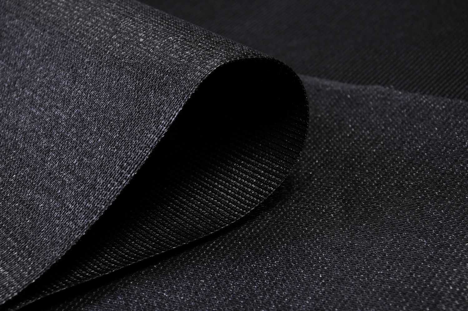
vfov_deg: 12.2
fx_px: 1461
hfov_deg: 18.2
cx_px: 234
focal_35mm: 112
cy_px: 156
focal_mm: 75
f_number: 9
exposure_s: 1/100
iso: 200
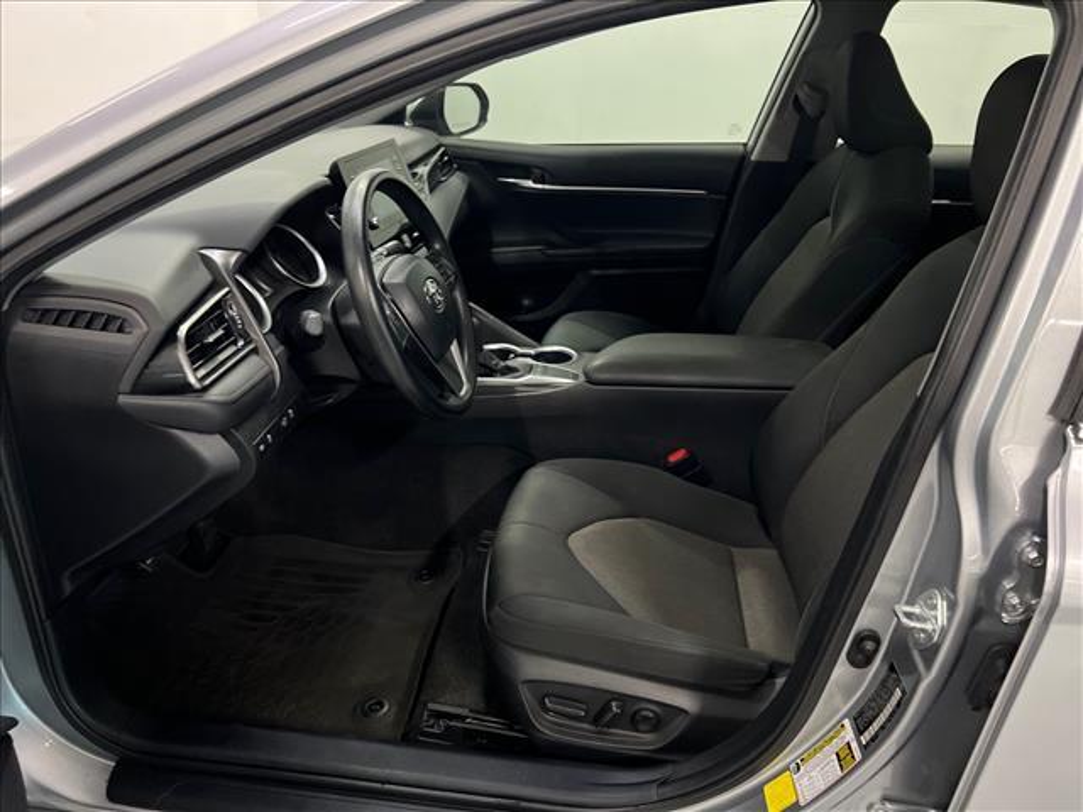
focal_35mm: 26
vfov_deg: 53.1
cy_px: 406
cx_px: 542
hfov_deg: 67.3
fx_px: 813
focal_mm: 5.7
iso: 400
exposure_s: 1/40
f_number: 1.5
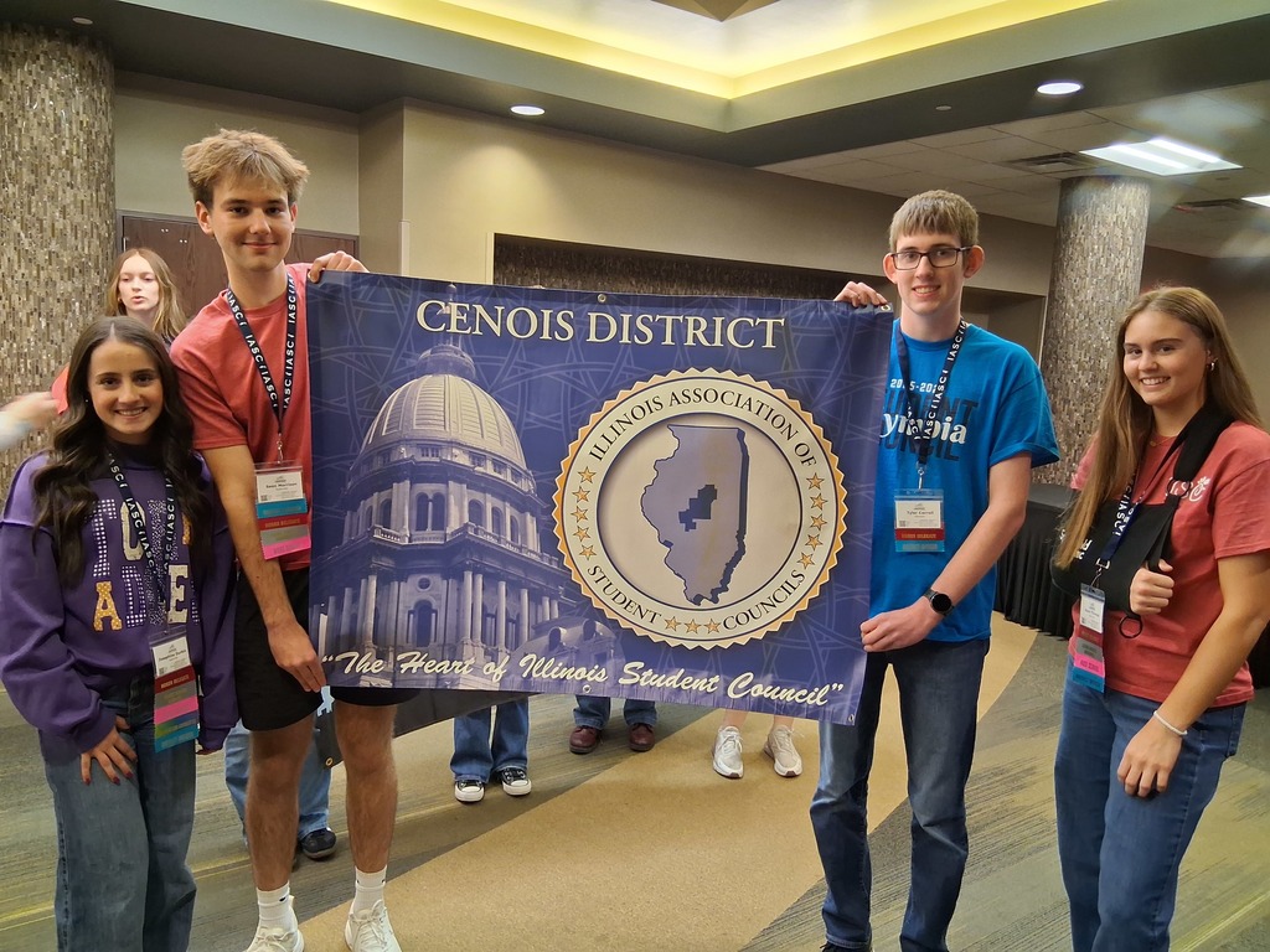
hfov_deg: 67.3
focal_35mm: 26
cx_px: 635
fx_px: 954
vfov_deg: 53.1
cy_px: 476
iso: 500
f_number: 1.8
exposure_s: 1/50
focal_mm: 3.98
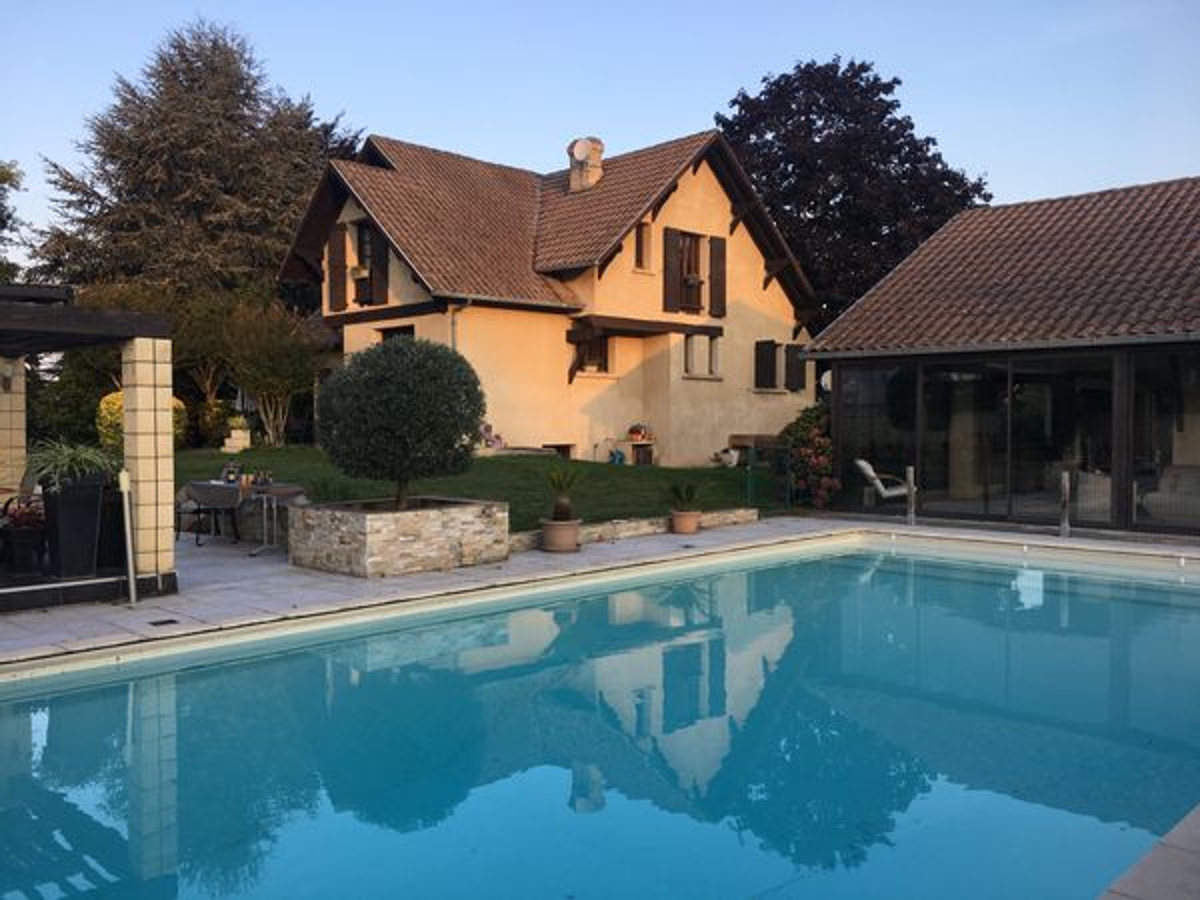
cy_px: 450
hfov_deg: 61.7
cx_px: 600
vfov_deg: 48.2
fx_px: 1005
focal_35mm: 29
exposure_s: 1/193
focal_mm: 4.15
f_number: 2.2
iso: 25
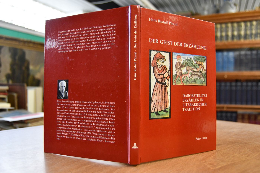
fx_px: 217
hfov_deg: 61.9
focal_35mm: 30
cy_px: 86
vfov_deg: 43.6
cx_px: 130
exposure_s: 1/125
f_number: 3.5
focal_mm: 20
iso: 2000
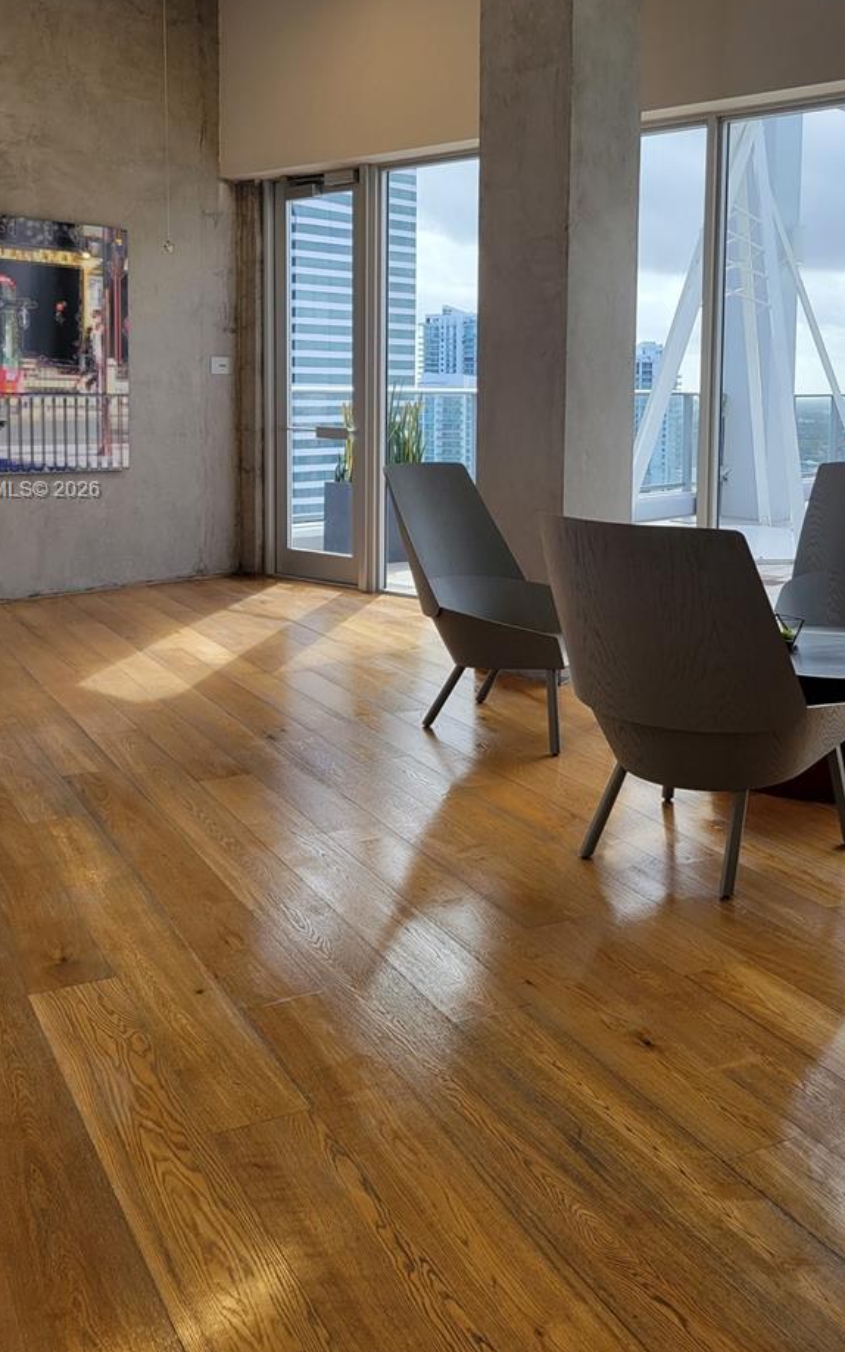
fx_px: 1327
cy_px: 491
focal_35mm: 36
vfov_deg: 53.3
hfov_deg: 35.2
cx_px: 490
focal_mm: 5.4
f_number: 1.8
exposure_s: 1/245
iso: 40
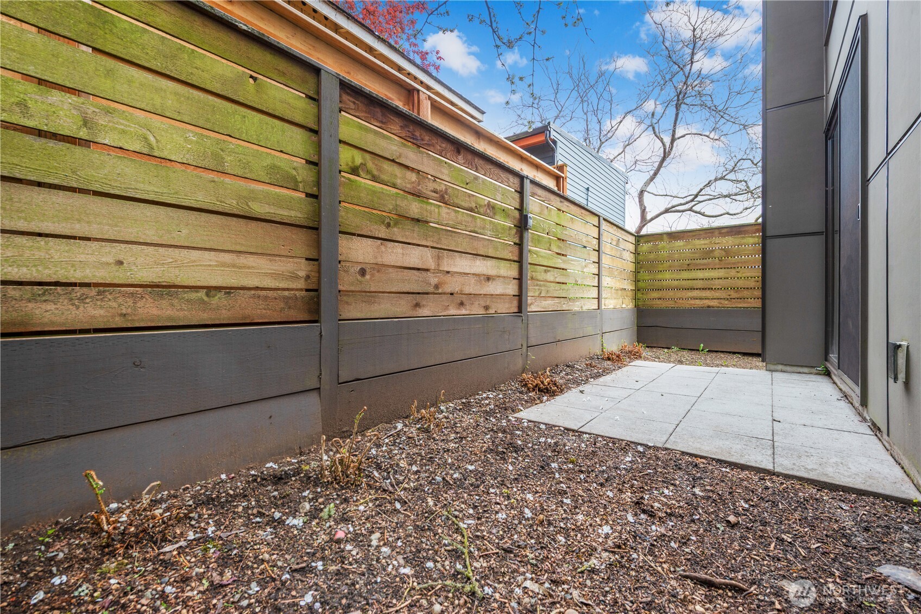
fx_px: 409
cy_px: 307
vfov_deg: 73.8
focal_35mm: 16
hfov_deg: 96.7
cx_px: 460
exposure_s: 1/125
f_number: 7.1
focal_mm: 16
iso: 250
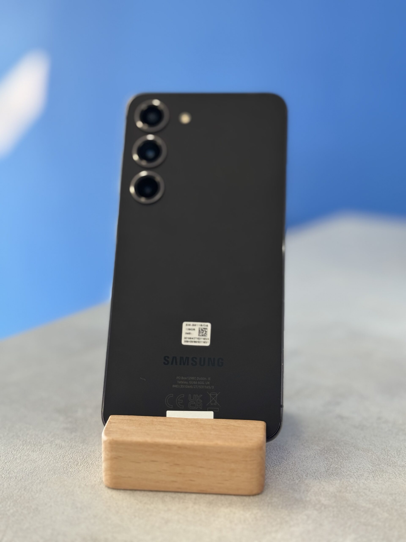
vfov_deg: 39.7
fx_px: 751
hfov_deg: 30.3
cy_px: 271
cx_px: 203
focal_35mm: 48
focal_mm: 6.76
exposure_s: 1/100
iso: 50
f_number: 1.78
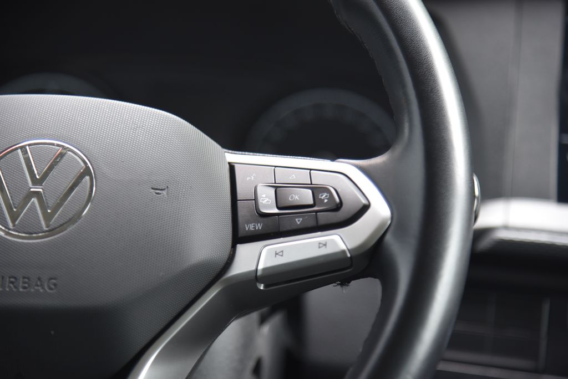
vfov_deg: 11.4
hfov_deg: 17.1
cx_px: 284
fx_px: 1894
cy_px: 190
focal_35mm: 120
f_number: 4
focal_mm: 120
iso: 500
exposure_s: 1/15
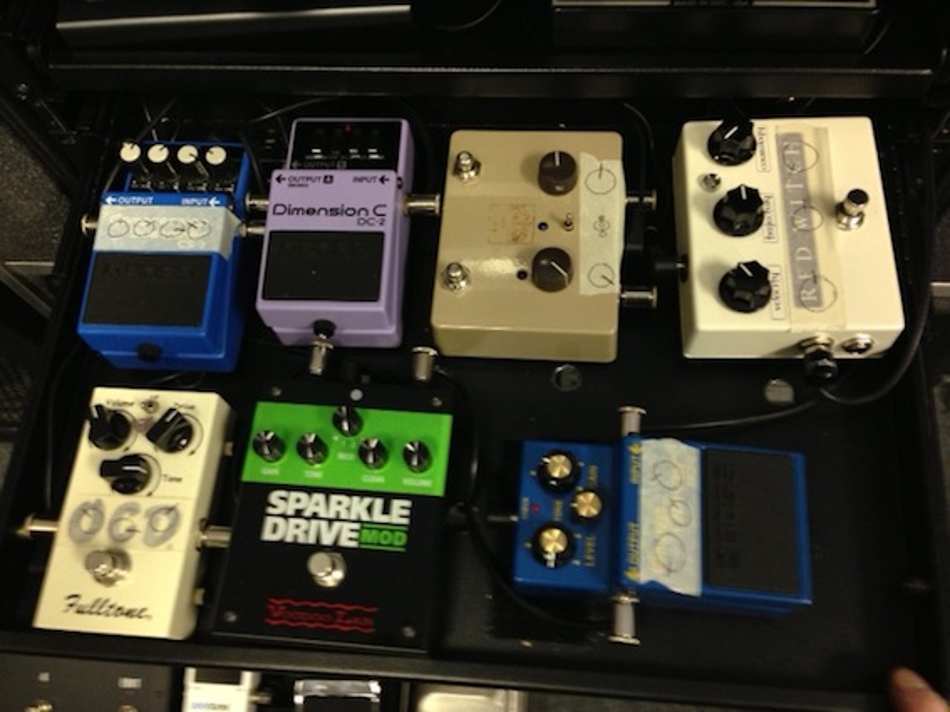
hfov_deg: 55.4
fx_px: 905
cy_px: 356
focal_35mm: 33
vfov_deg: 42.9
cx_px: 475
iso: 160
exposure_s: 1/20
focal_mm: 4.13
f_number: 2.4
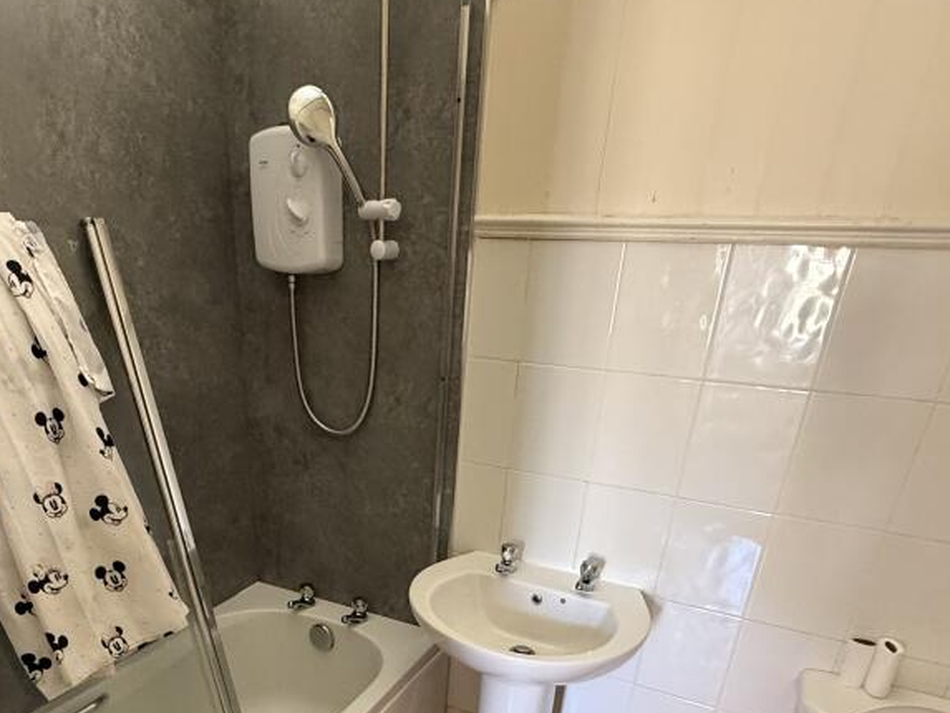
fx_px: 686
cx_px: 408
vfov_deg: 50.0
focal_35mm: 25
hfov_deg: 69.0
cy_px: 615
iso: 500
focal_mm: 2.22
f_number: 2.2
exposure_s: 1/60
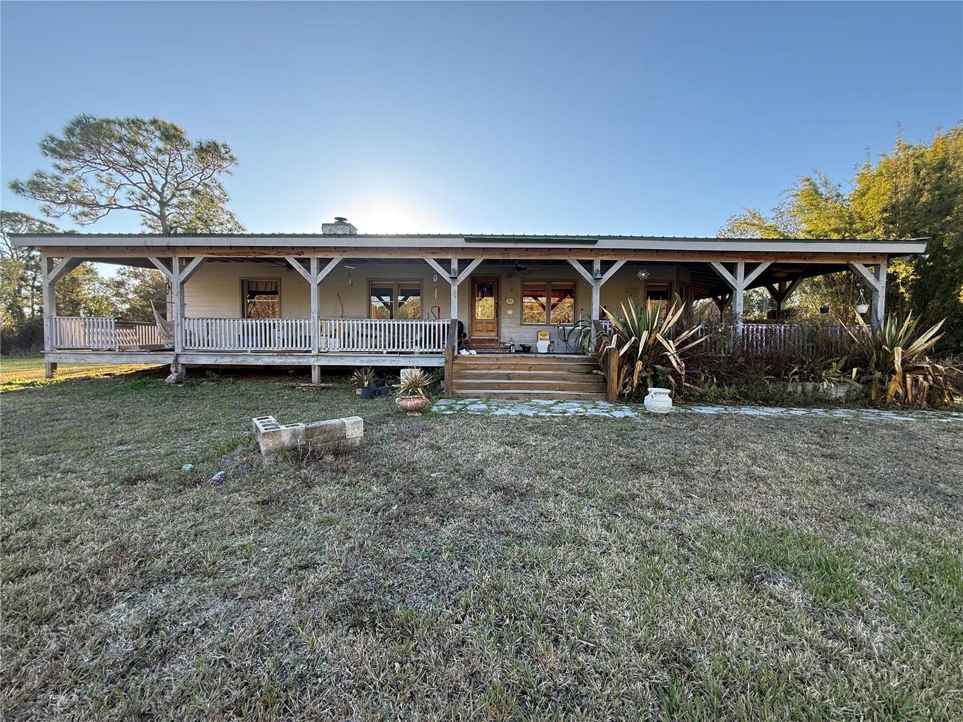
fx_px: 389
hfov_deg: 102.1
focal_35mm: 14
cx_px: 482
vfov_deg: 85.7
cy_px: 361
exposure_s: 1/159
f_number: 2.2
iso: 50
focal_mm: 2.22
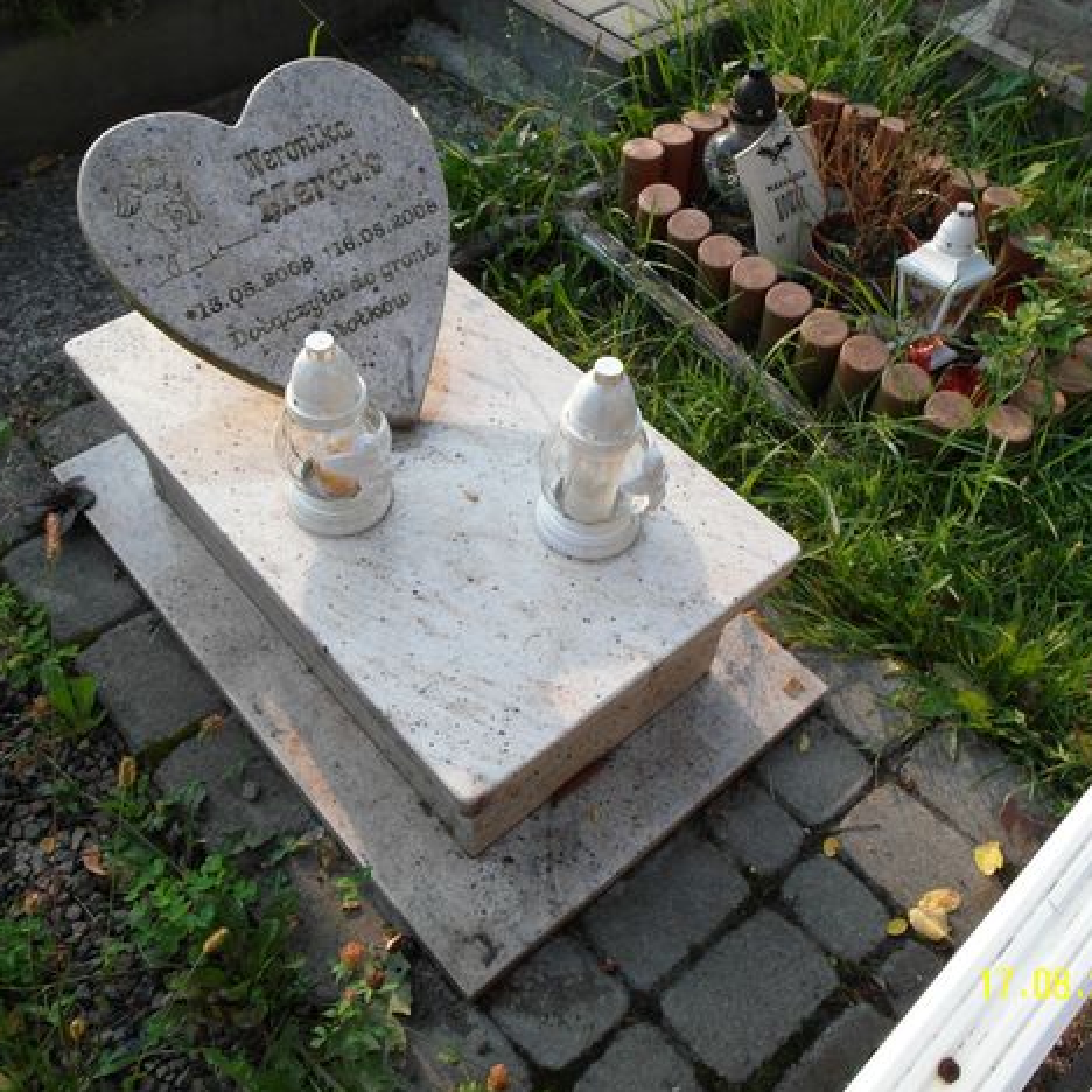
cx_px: 523
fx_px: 1035
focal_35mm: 29
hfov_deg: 55.6
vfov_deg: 55.6
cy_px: 541
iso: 80
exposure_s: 1/250
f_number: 3.9
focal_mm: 5.2
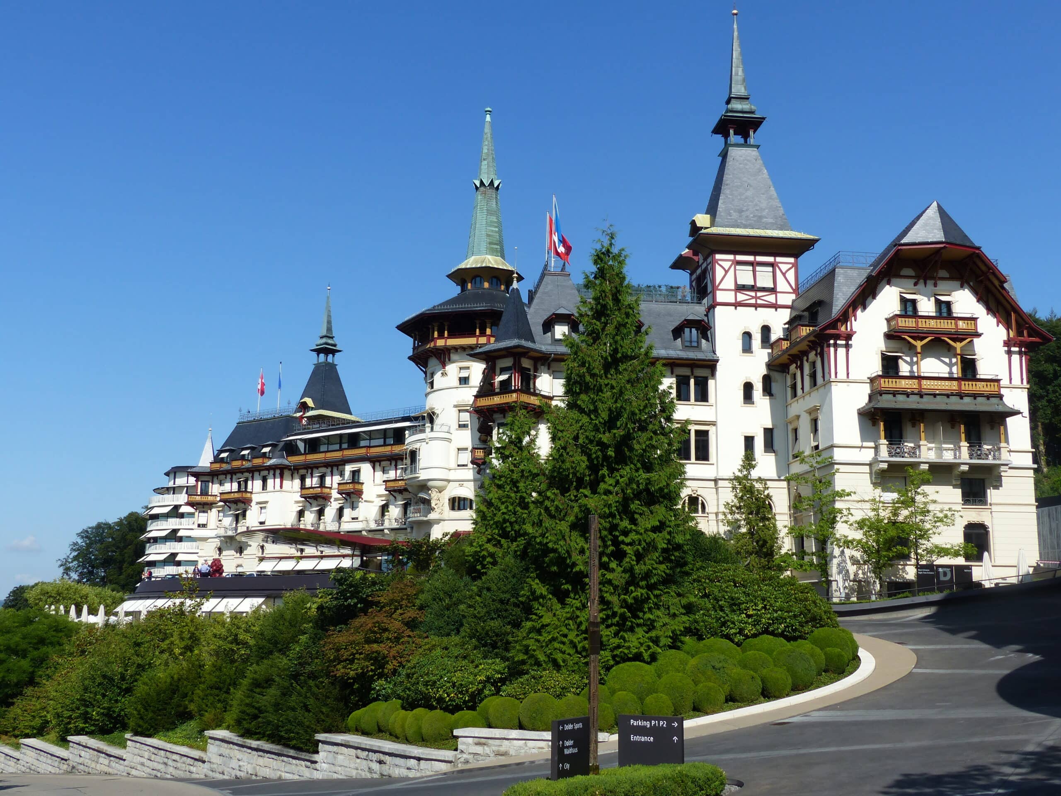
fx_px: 1195
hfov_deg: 47.9
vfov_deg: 36.8
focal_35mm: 39
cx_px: 530
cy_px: 398
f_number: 4
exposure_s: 1/1000
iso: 100
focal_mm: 7
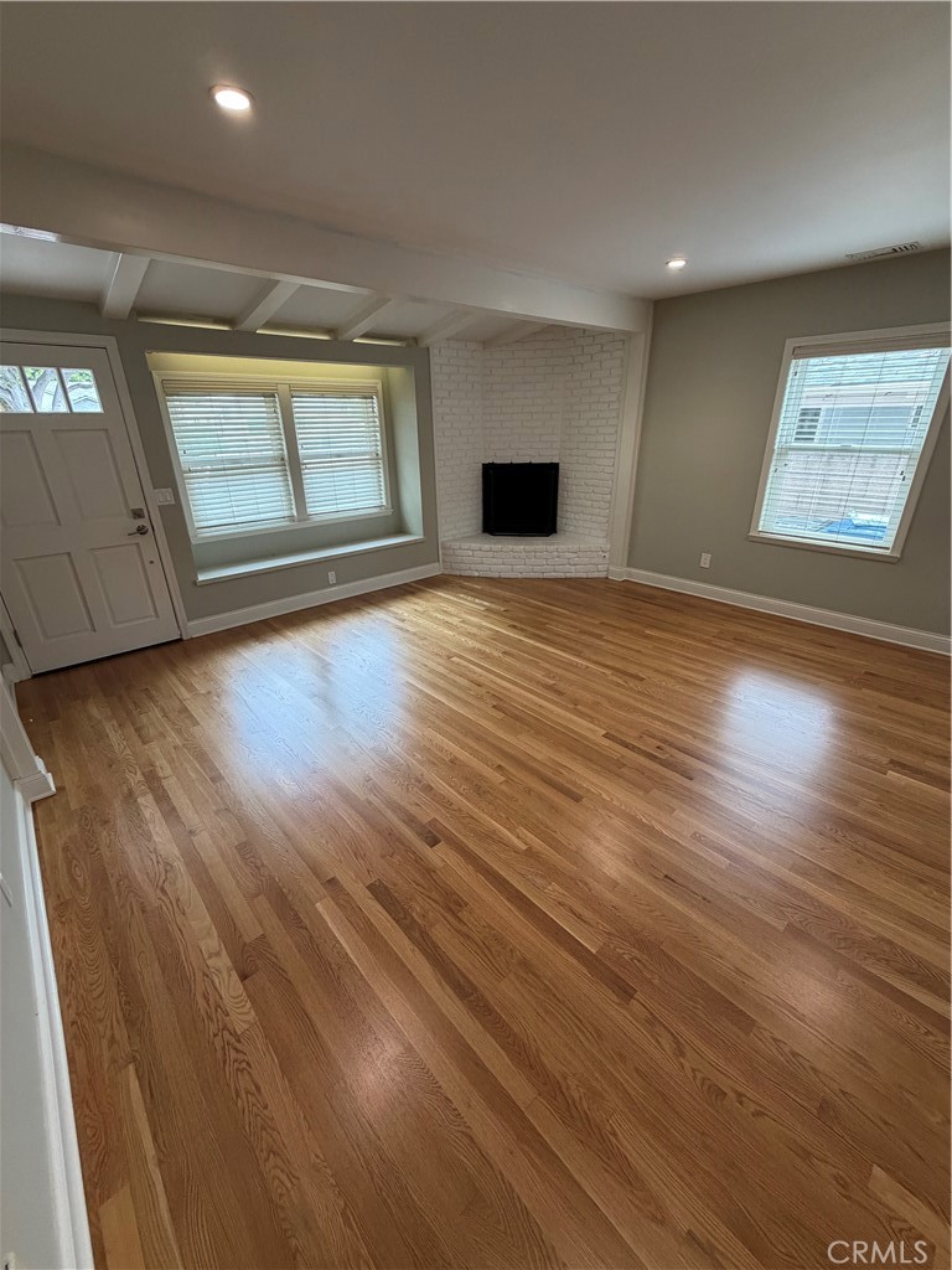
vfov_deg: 102.1
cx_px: 476
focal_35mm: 14
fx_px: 513
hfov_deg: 85.7
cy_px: 635
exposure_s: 1/120
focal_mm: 2.22
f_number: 2.2
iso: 250
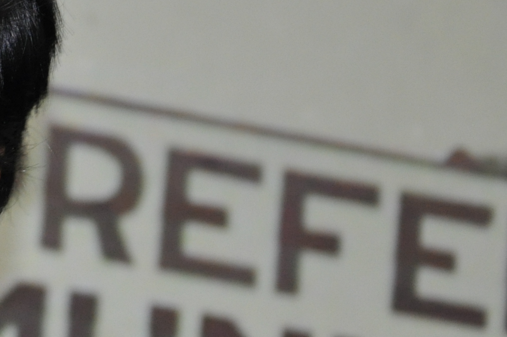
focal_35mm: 313
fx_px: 4404
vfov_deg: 4.4
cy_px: 209
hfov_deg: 6.5
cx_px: -235
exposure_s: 1/60
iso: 800
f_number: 5.3
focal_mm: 66
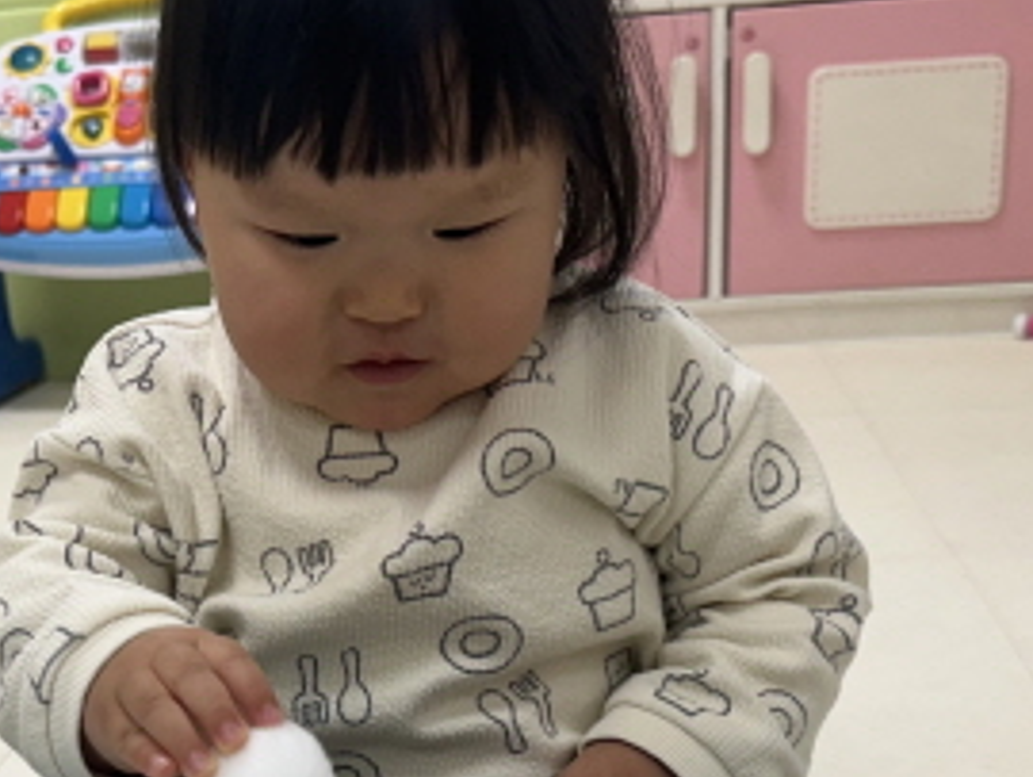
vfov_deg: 21.8
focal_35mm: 64
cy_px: 842
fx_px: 1912
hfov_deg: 29.6
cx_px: 226
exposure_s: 1/120
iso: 80
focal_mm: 6.86
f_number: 1.78
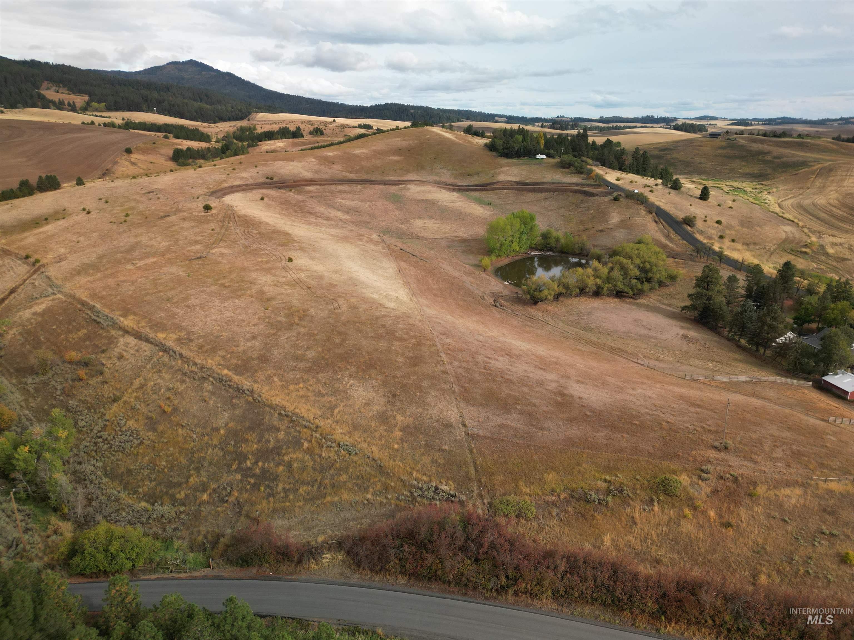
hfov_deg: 71.6
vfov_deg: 56.8
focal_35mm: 24
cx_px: 427
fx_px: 592
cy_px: 320
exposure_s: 1/640
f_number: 1.7
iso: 200
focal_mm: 6.72
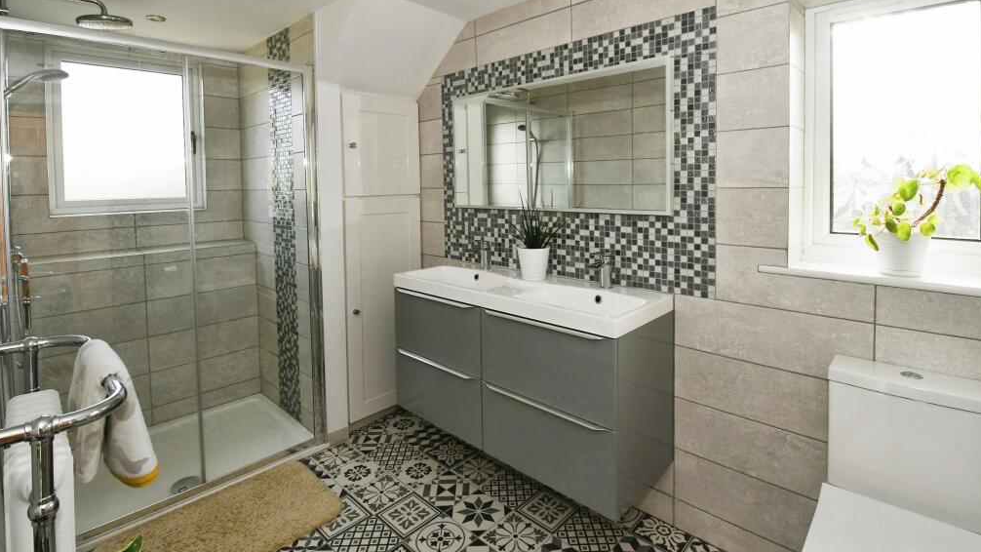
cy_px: 261
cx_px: 494
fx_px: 416
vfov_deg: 67.0
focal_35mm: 16
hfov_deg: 99.4
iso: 800
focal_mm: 10
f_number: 7.1
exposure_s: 1/160
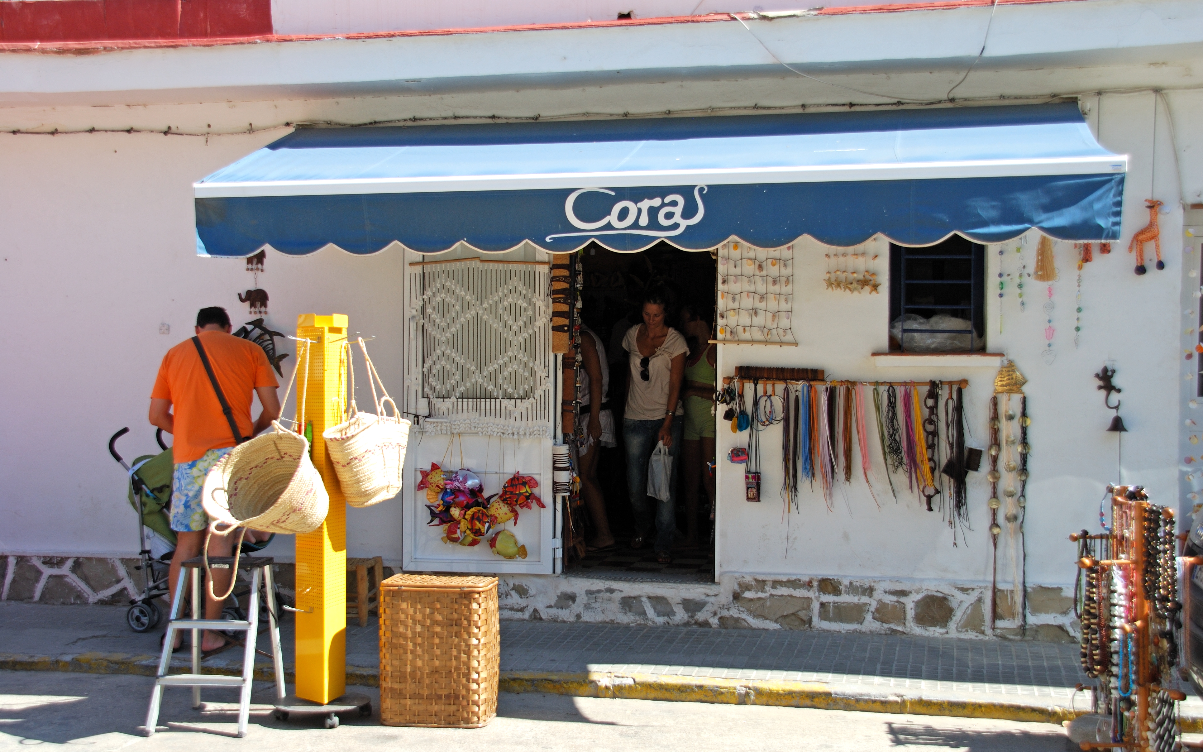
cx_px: 602
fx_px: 1459
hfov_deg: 44.8
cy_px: 380
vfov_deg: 28.9
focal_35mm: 45
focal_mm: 29
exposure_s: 1/320
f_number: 6.3
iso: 200
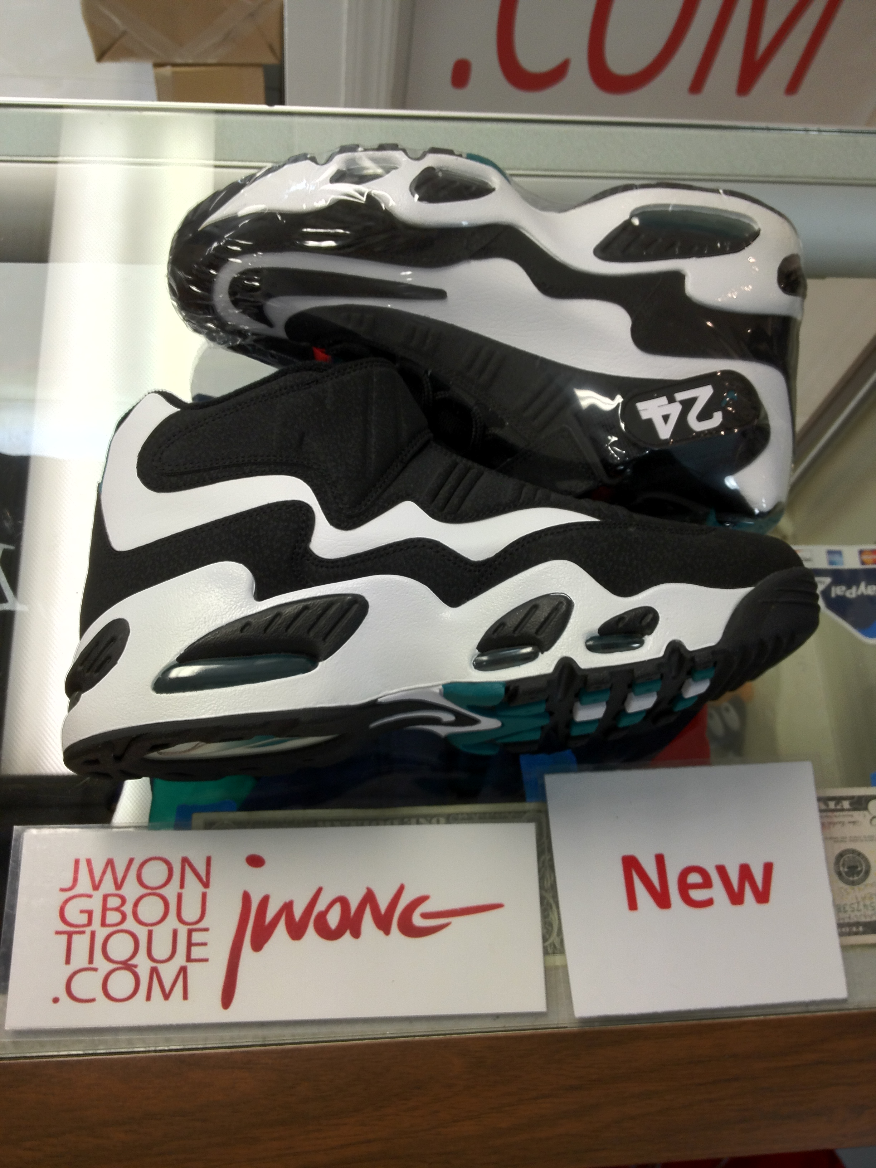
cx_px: 438
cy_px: 584
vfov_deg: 52.6
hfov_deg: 40.7
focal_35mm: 35
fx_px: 1181
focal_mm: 4.28
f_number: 2.4
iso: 64
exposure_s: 1/30
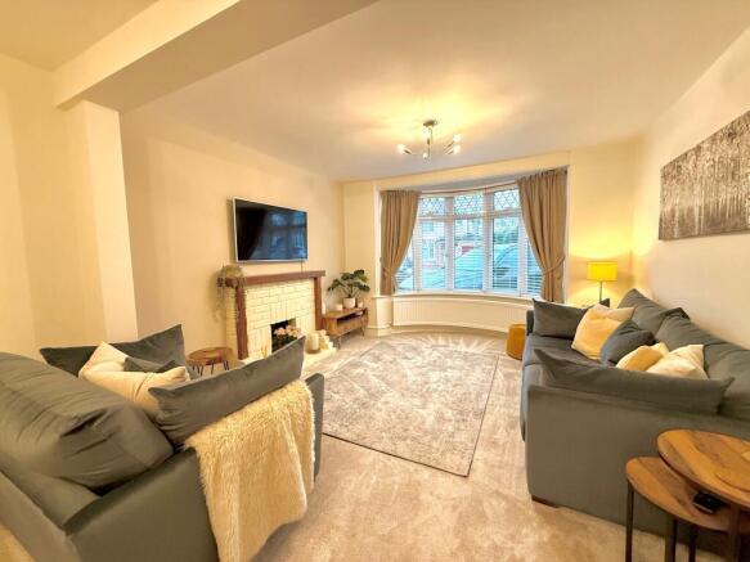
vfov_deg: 85.7
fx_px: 303
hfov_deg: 102.1
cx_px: 375
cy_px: 281
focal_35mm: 14
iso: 250
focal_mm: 2.22
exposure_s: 1/100
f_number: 2.2
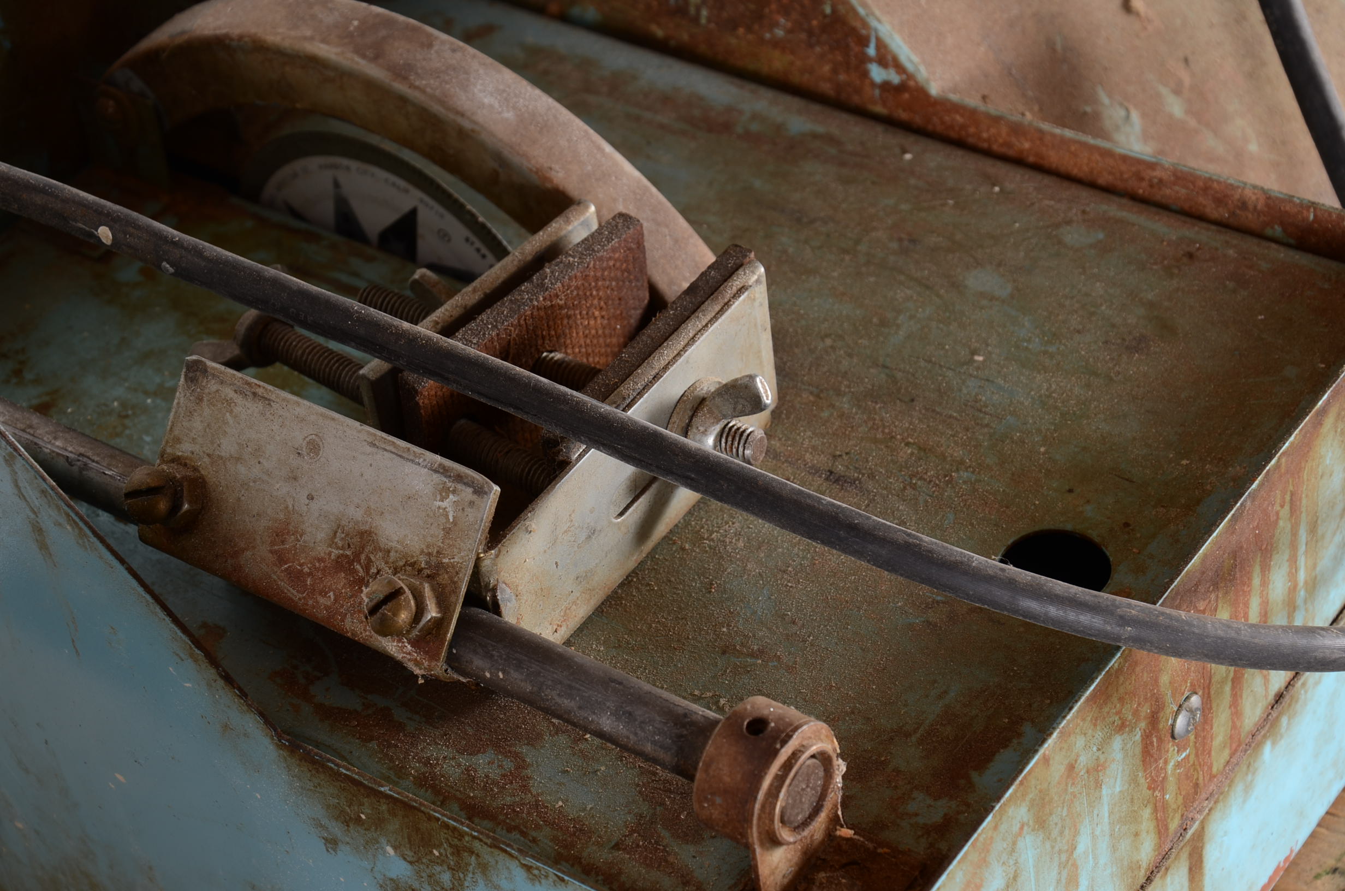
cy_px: 446
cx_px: 672
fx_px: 3244
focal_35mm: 87
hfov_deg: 23.4
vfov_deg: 15.6
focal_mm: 58
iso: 125
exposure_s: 1/100
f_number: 9
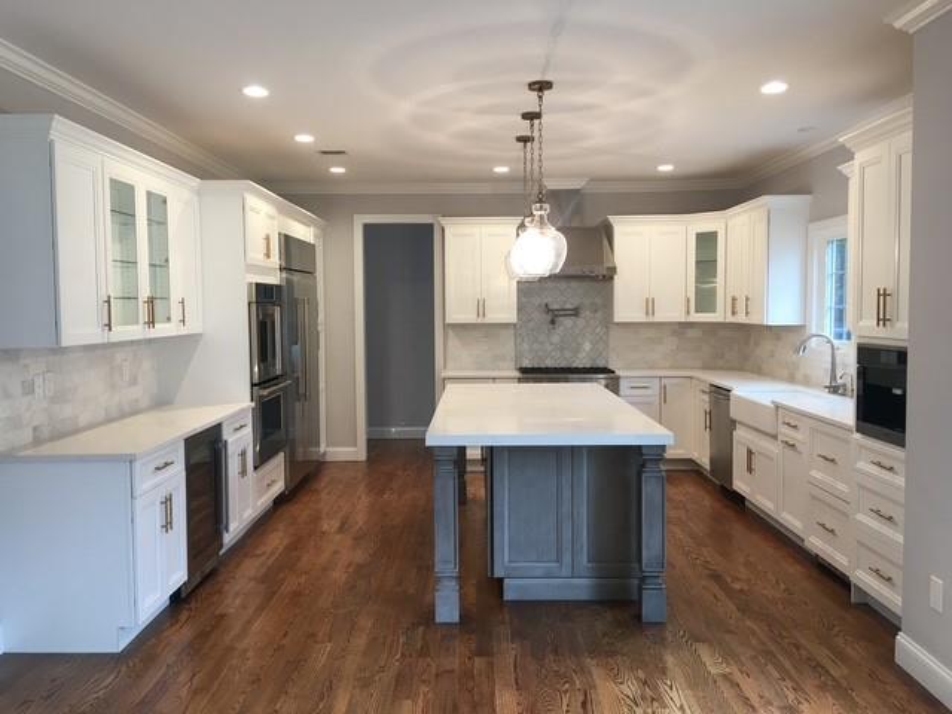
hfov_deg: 61.7
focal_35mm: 29
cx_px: 476
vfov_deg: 48.2
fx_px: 798
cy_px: 357
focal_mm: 4.15
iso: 25
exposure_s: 1/15
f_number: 2.2
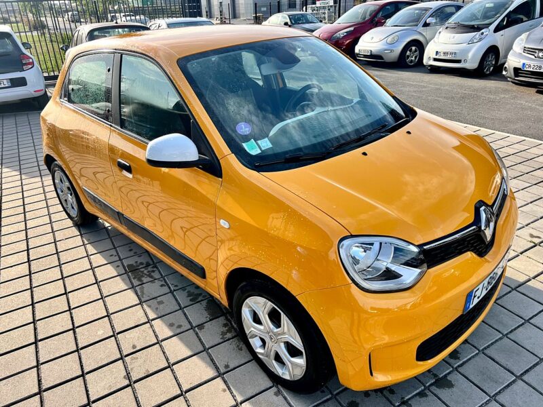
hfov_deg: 67.3
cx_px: 272
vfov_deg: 53.1
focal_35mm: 26
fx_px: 408
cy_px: 204
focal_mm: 5.7
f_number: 1.5
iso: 50
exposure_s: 1/1266
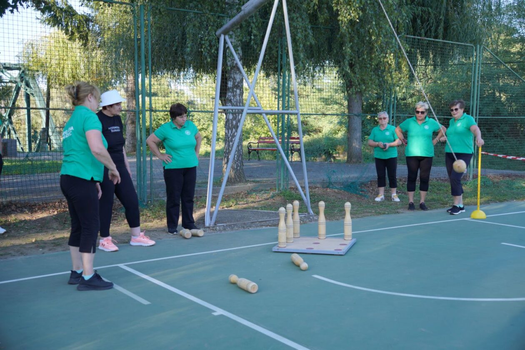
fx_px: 632
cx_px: 262
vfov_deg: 30.9
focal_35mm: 43
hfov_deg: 45.1
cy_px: 175
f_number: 2.8
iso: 100
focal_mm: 28.9
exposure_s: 1/250
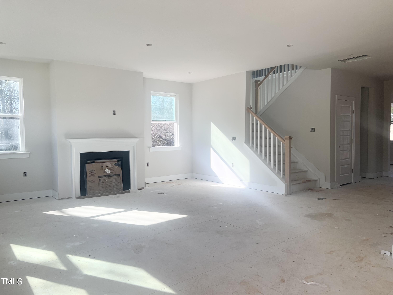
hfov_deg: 67.3
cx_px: 196
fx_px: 295
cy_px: 148
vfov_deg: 53.1
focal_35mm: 26
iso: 50
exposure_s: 1/544
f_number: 1.5
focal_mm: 5.7
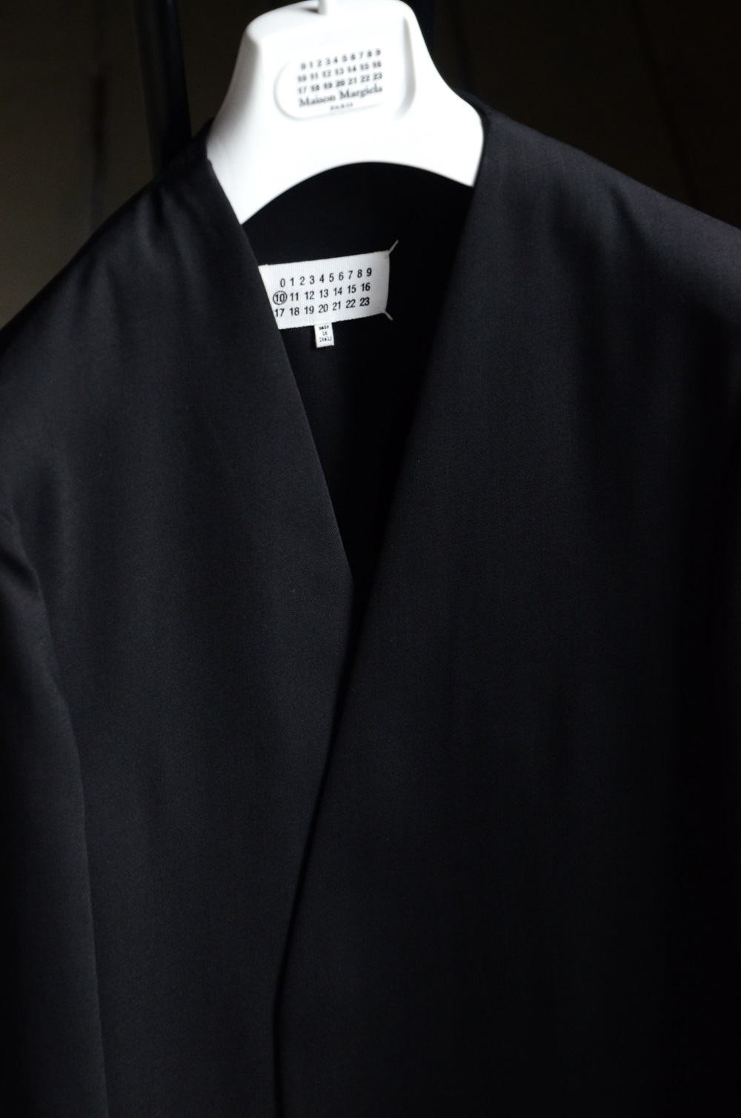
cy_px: 559
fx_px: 3255
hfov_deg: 13.0
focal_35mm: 105
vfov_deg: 19.5
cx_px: 370
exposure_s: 1/80
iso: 1250
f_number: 5.3
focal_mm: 70
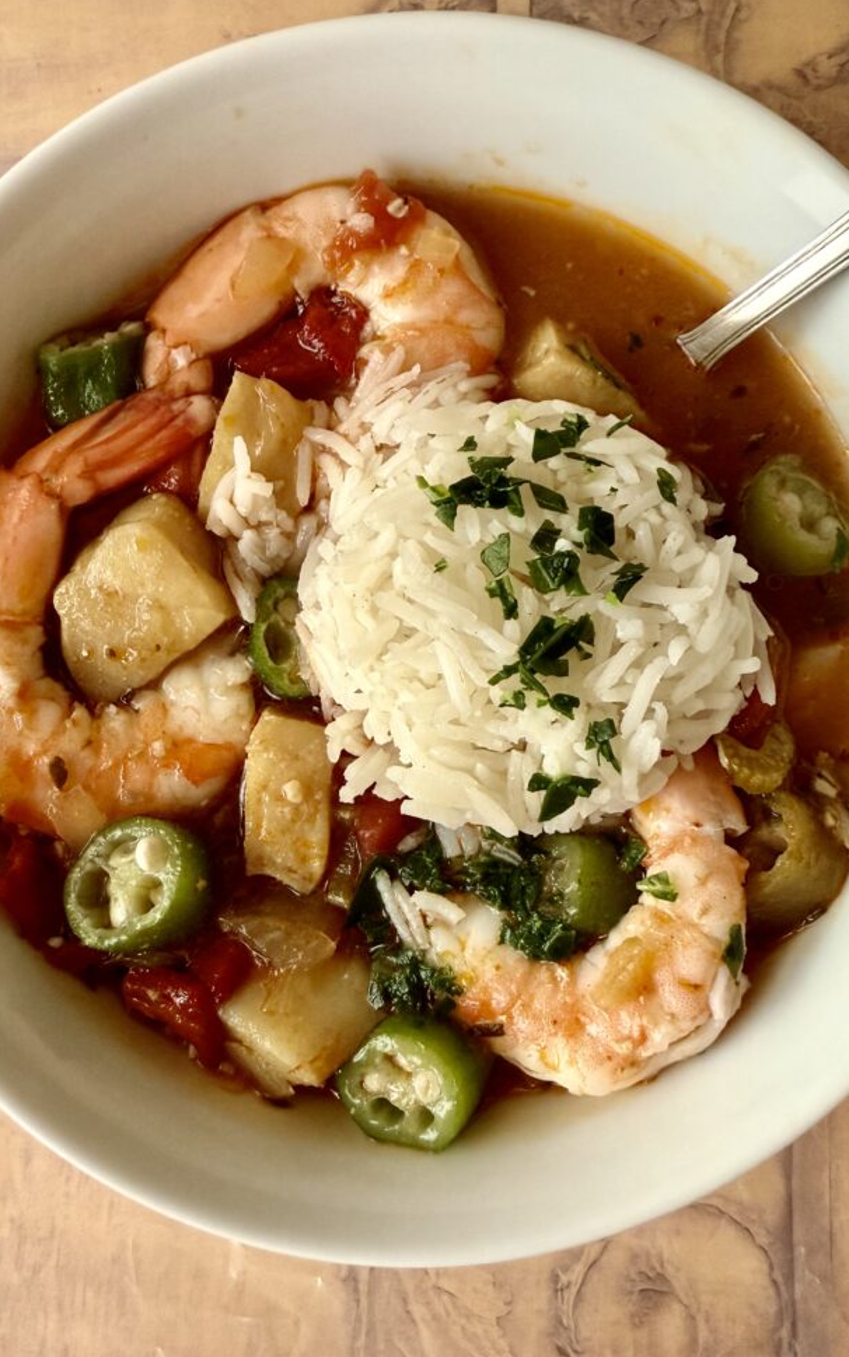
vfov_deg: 66.5
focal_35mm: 28
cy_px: 673
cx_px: 490
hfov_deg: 44.4
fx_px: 1036
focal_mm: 2.22
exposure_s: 1/80
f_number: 2.2
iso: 320
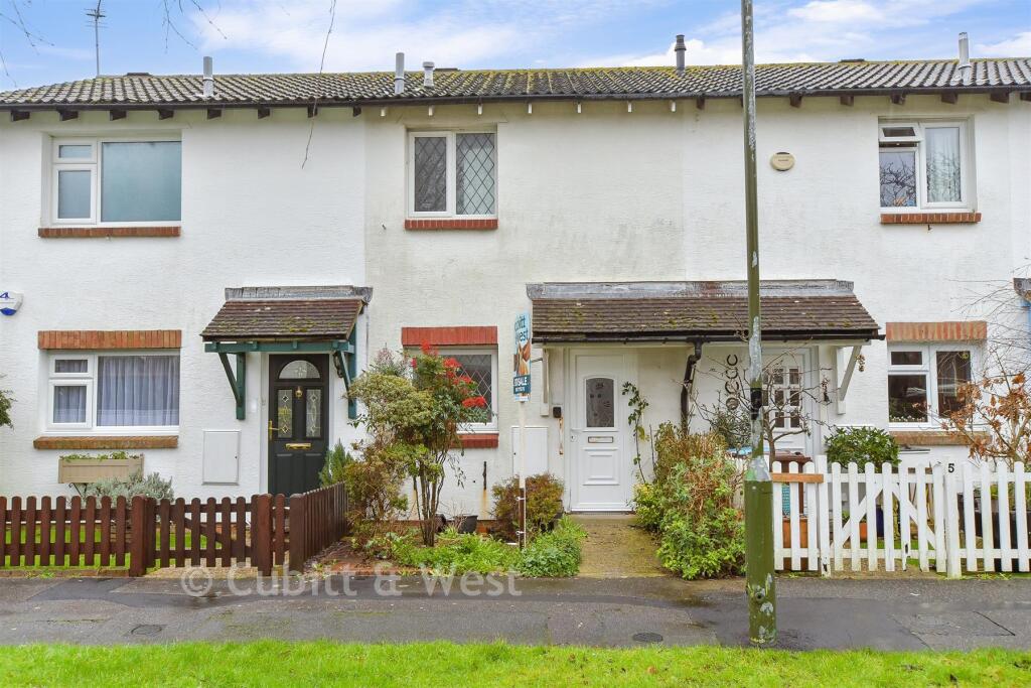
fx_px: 859
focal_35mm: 30
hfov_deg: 61.9
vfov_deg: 43.6
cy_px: 344
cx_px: 516
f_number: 7.1
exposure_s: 1/60
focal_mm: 20
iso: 400
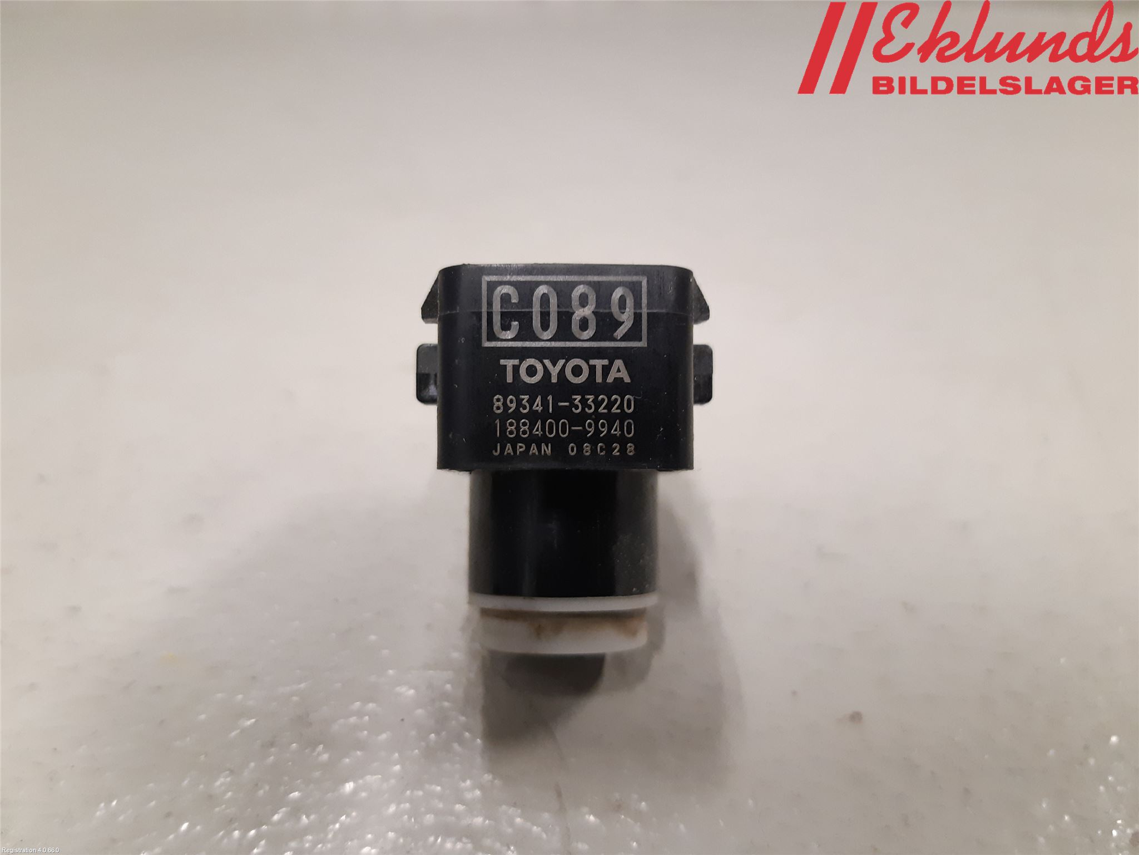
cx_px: 570
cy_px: 428
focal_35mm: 26
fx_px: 856
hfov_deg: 67.3
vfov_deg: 53.1
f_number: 1.7
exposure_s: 1/50
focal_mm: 3.93
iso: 250
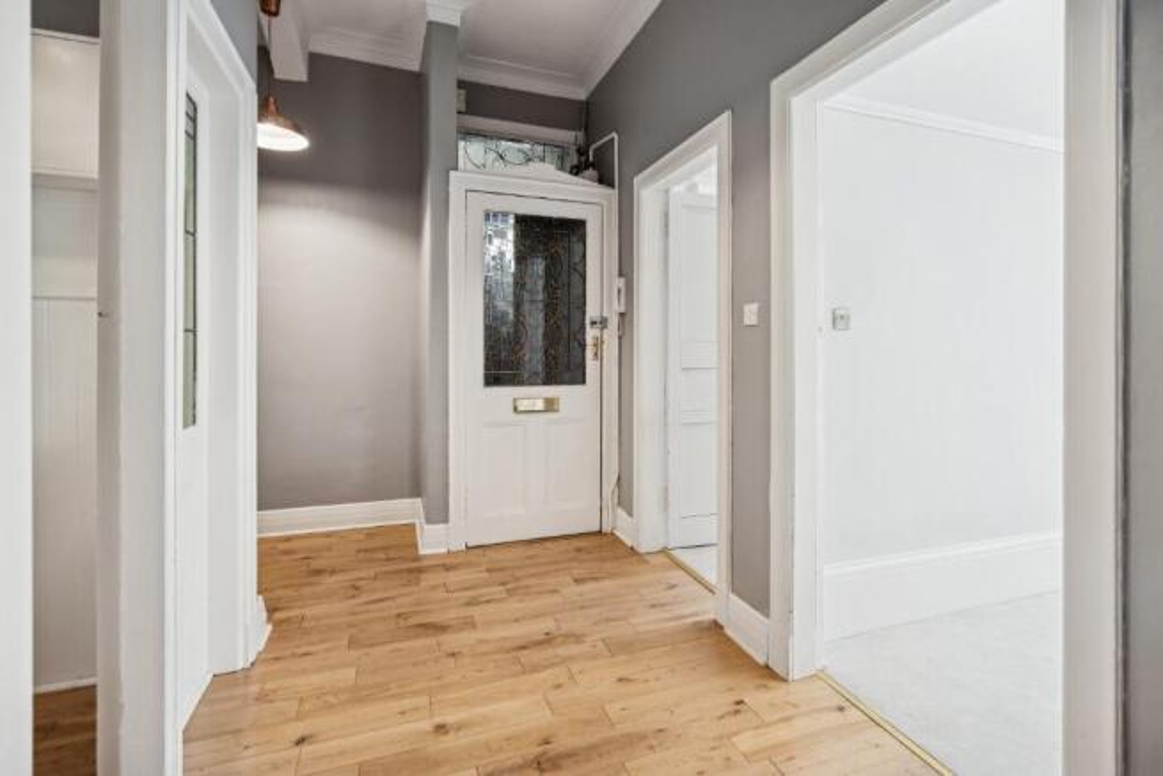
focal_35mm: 16
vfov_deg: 73.8
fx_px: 517
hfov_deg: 96.7
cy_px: 388
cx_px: 582
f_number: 4
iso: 500
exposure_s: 1/40
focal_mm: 16
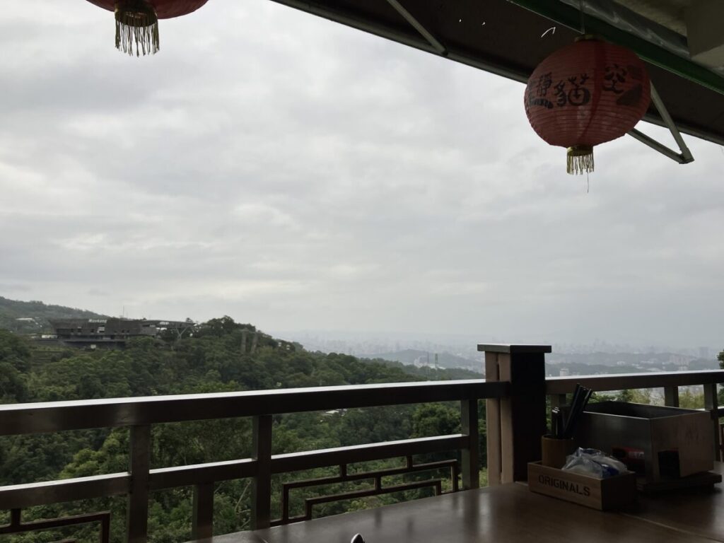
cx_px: 362
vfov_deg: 49.7
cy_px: 272
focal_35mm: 28
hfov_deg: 63.4
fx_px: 586
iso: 32
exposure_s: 1/2703
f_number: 1.8
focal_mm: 3.99
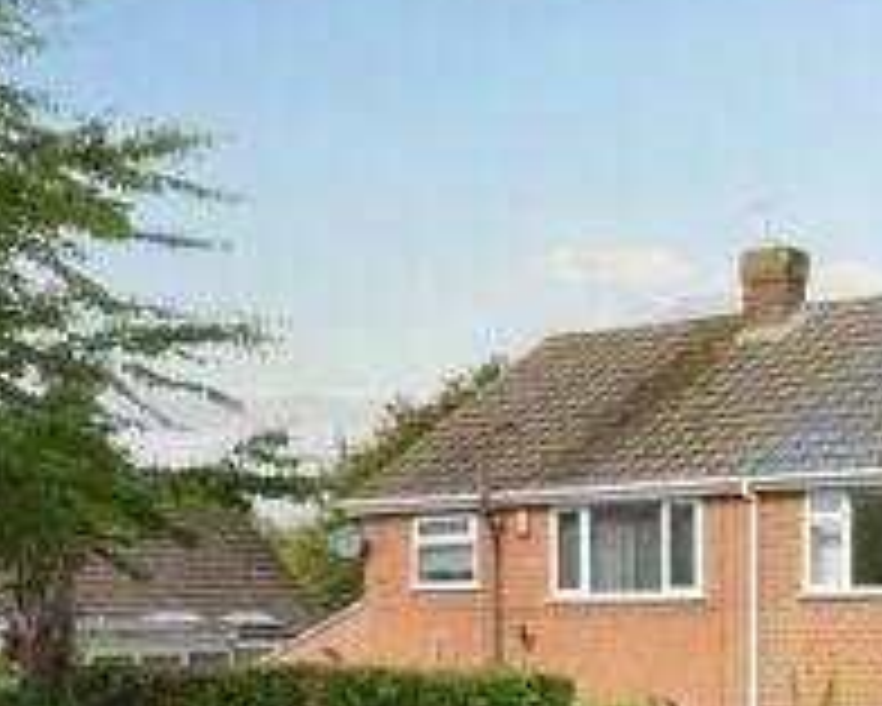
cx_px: 796
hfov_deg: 27.6
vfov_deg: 22.3
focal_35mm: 66
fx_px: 1724
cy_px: 697
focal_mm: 14
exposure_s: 1/250
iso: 200
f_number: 10
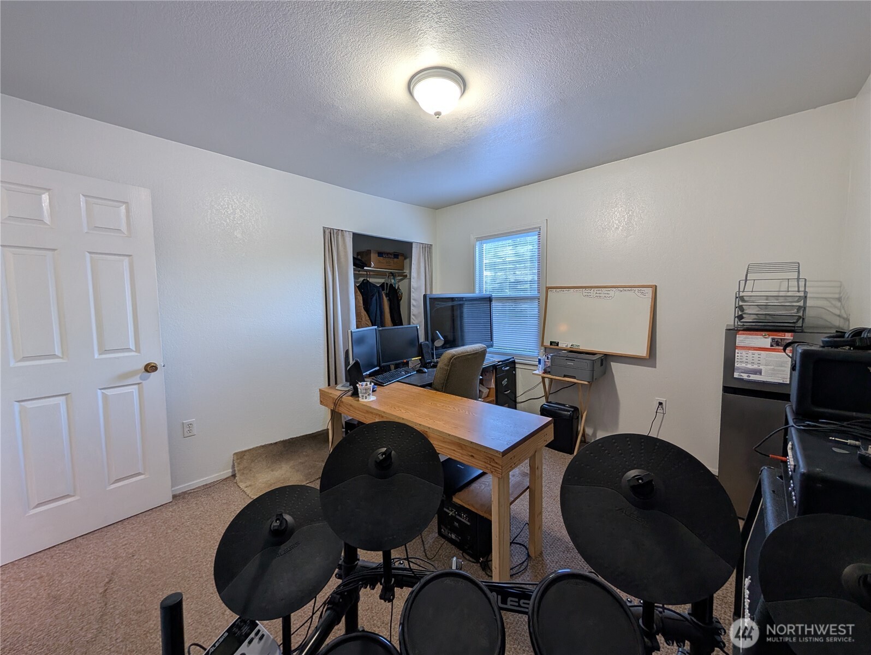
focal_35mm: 12
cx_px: 436
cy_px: 328
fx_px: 302
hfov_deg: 110.5
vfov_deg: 94.6
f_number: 1.7
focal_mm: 2.02
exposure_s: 1/33.3
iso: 52
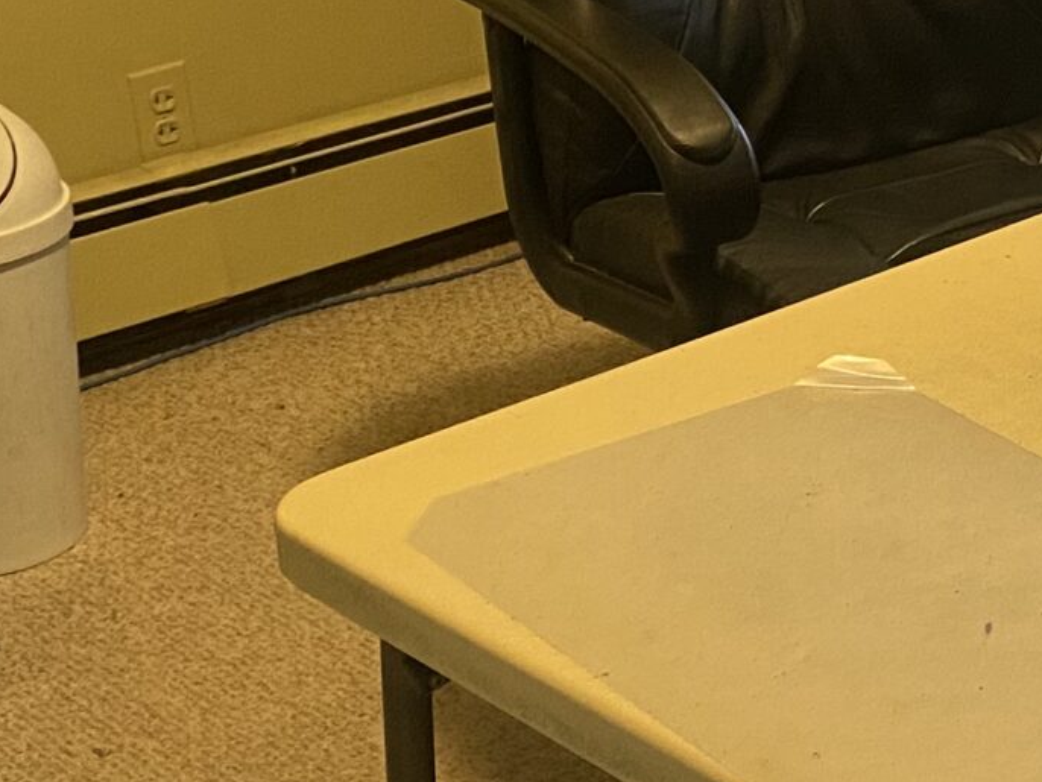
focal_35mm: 97
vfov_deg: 15.2
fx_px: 2921
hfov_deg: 19.4
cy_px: 336
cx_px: 1133
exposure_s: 1/60
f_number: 1.8
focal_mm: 4.25
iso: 400
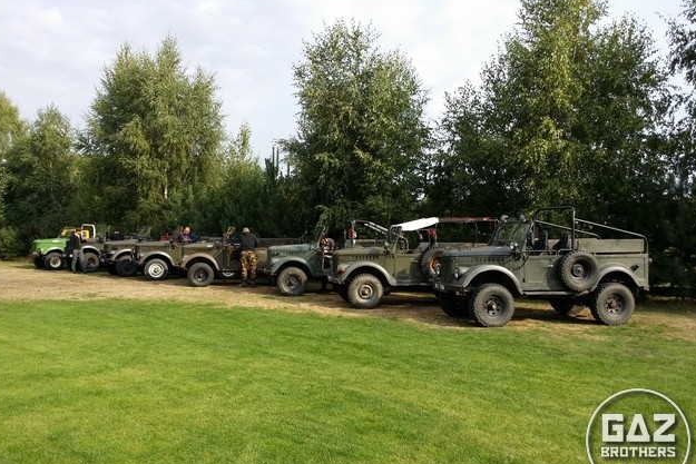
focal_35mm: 33
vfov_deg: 40.0
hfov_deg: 57.2
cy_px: 238
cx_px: 346
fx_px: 638
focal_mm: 4.13
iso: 50
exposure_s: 1/578
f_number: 2.2
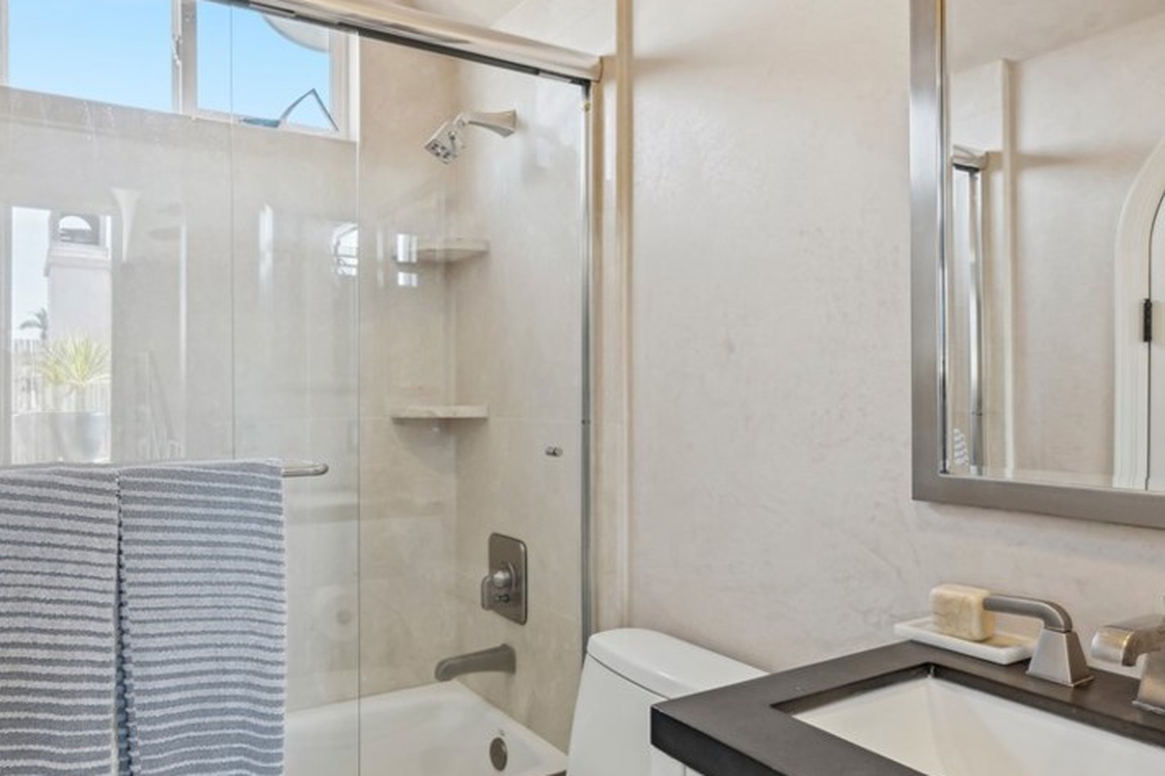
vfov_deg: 55.1
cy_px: 398
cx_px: 484
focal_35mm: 23
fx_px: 744
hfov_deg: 75.5
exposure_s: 1/8
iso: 200
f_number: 9
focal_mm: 16
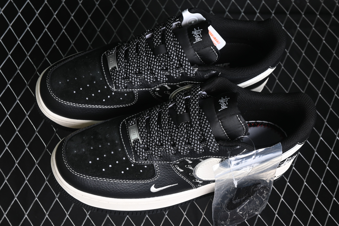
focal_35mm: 75
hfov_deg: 27.0
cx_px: 170
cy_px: 113
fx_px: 706
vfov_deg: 18.2
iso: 160
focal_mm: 50
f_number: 6.3
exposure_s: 1/50
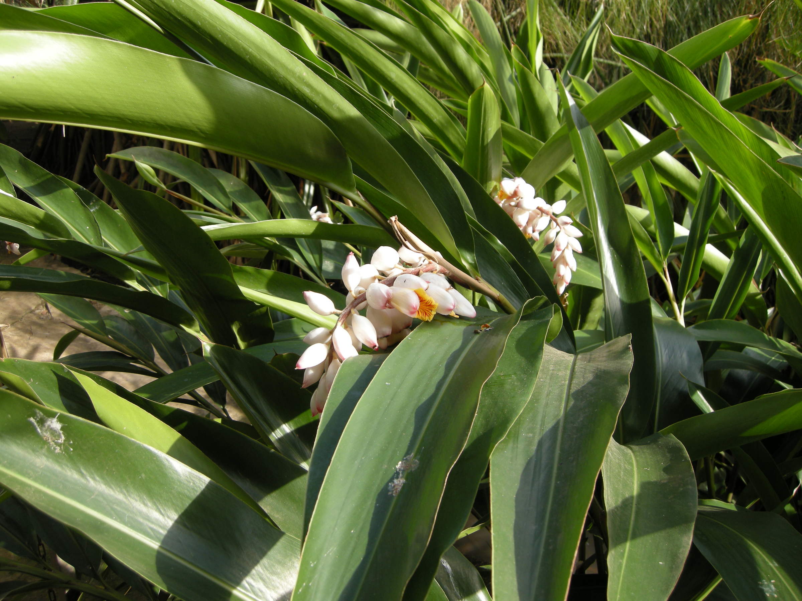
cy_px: 300
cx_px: 401
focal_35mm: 35
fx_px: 811
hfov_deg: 52.6
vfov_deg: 40.7
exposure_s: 1/91
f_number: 3.4
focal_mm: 7.5
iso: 64
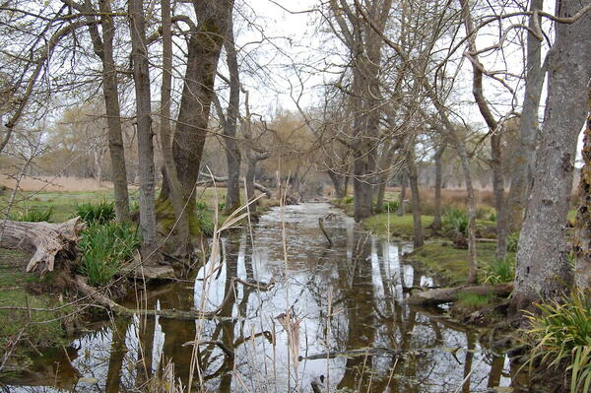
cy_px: 196
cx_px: 296
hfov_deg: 49.6
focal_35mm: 39
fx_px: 640
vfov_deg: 34.2
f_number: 5.6
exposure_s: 1/125
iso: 400
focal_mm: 26
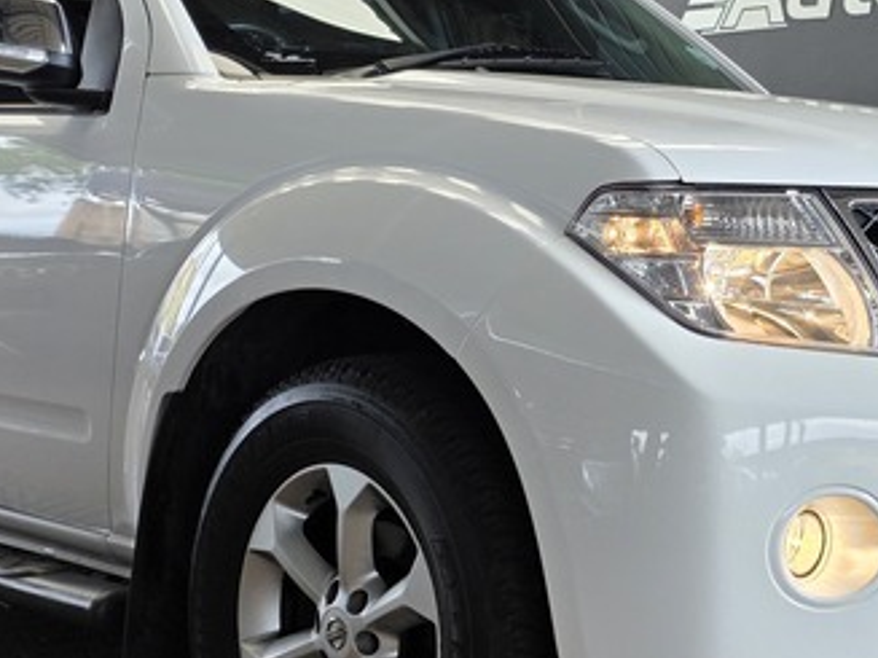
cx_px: 674
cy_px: 247
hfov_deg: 26.6
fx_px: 1826
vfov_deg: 20.4
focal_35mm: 72
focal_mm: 6.25
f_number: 1.7
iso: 40
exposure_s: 1/359
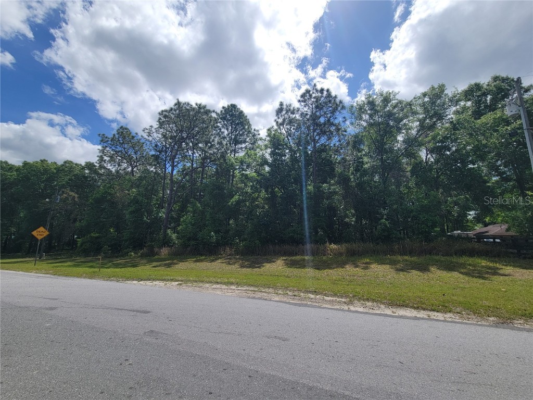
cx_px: 266
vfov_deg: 89.9
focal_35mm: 13
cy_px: 200
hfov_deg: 106.2
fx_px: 200
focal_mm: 2.2
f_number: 2.2
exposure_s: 1/3531
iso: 50
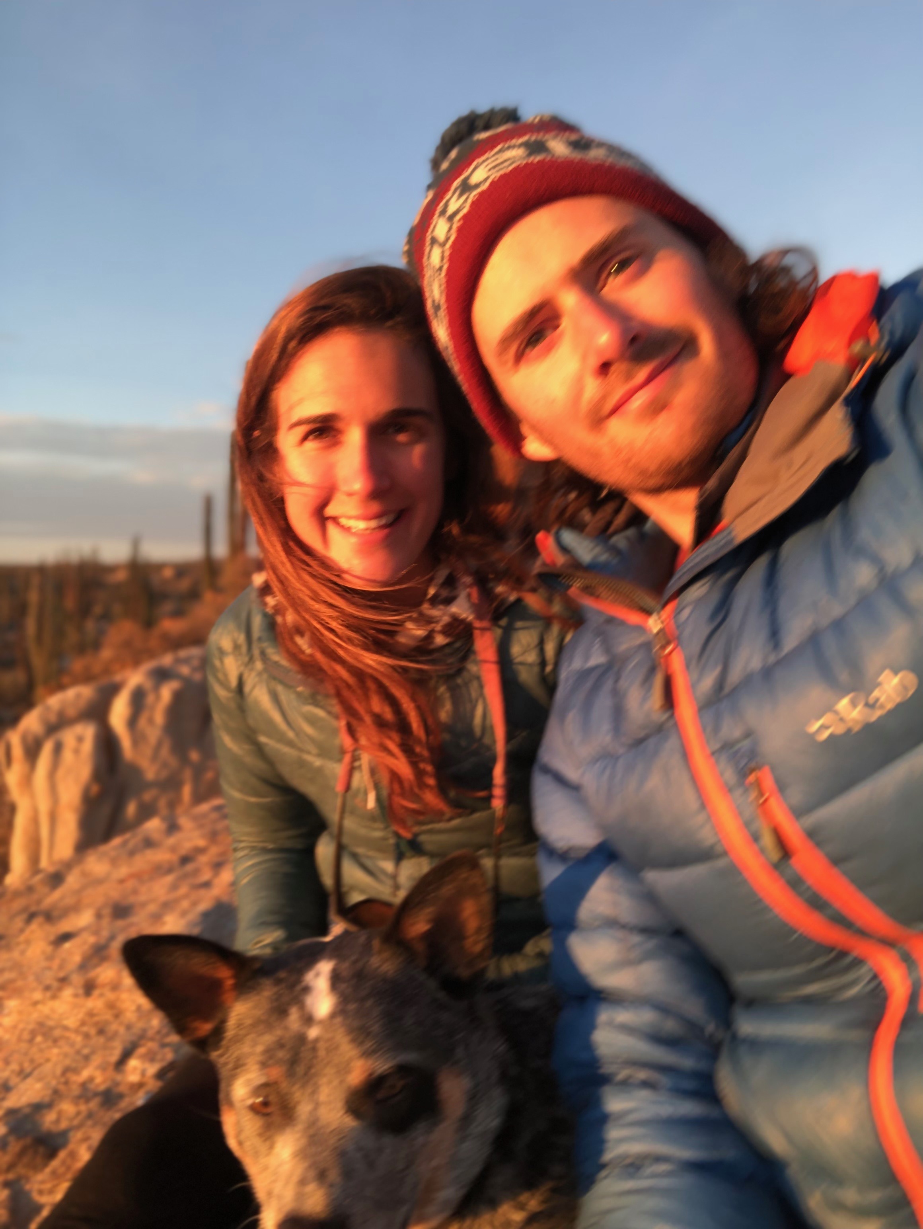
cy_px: 614
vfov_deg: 56.8
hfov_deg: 44.2
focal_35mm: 32
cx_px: 462
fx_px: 1136
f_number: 2.2
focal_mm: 2.87
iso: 20
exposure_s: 1/120
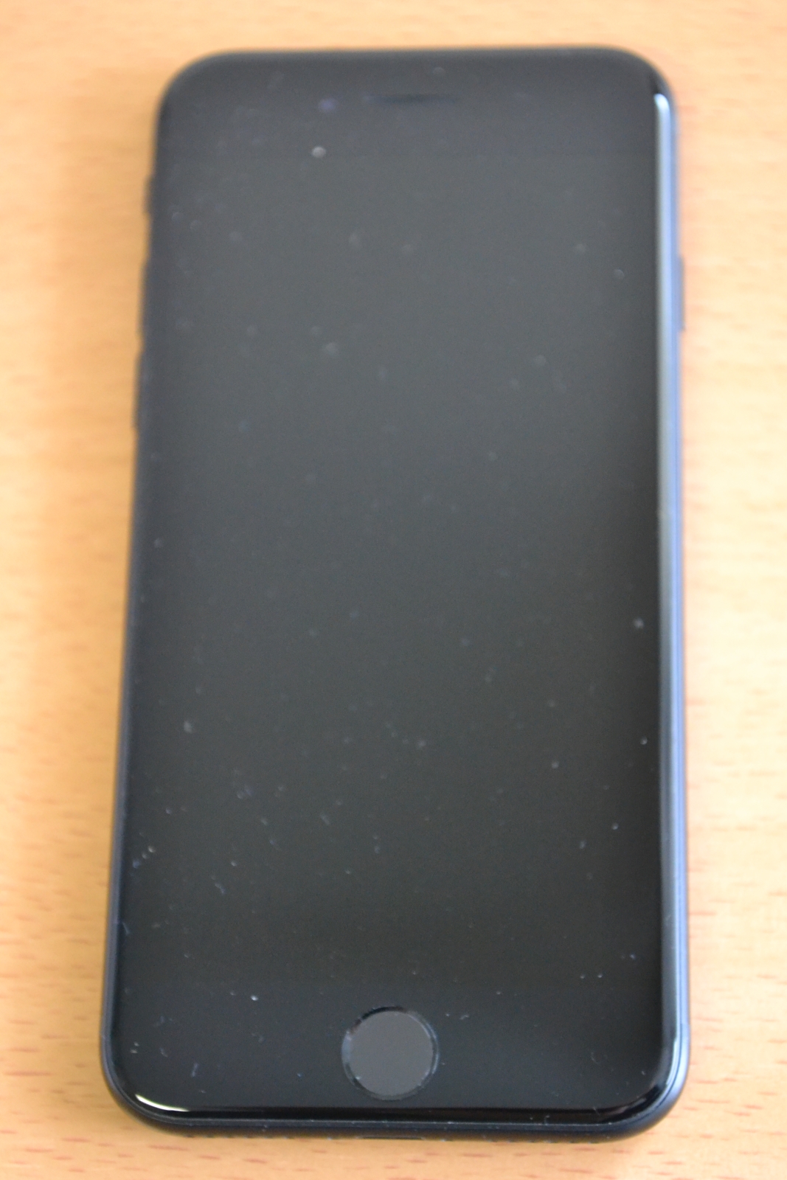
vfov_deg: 24.6
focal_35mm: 82
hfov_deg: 16.6
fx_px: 2705
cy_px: 590
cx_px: 394
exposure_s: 1/20
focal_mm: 55
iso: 3200
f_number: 5.6
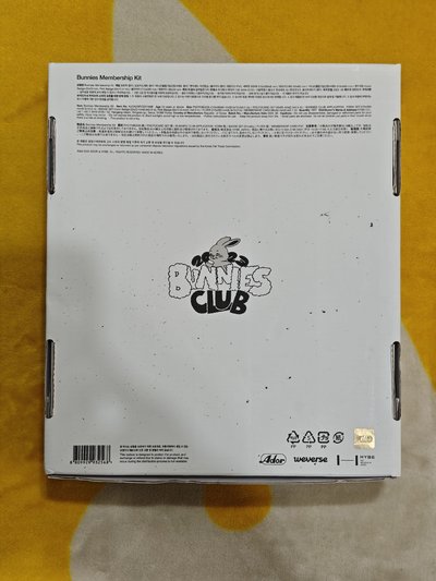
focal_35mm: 46
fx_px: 772
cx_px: 218
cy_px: 290
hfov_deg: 31.5
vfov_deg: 41.2
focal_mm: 6.55
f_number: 1.62
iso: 200
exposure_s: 1/120
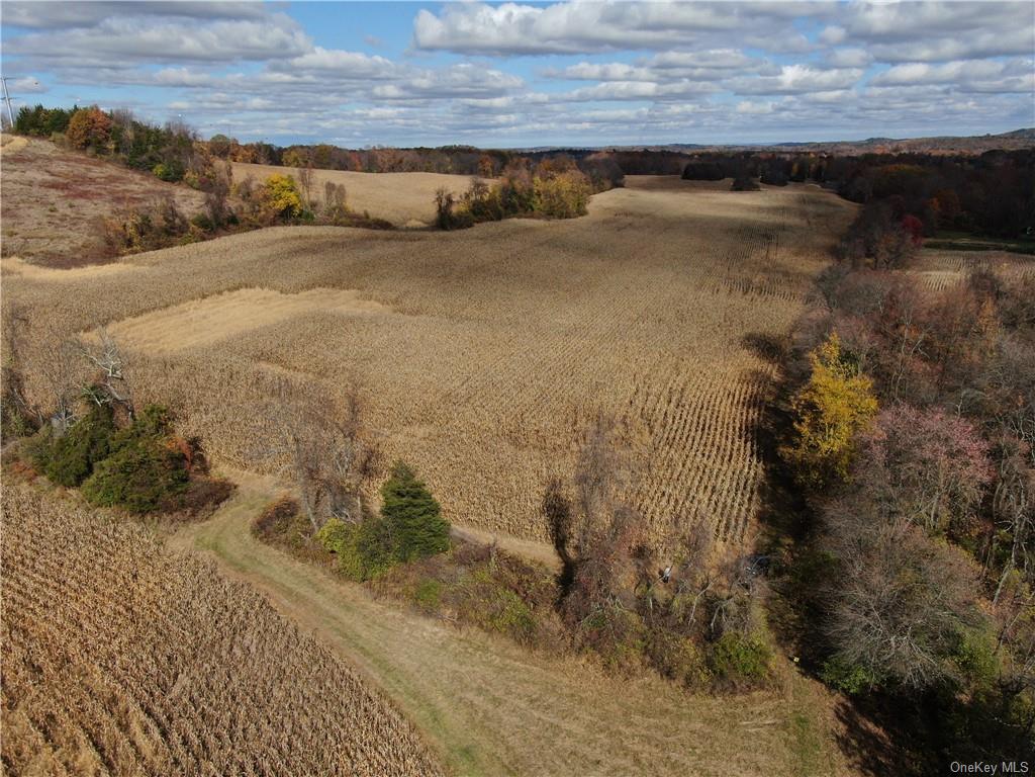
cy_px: 388
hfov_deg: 71.6
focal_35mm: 24
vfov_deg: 56.8
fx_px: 718
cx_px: 518
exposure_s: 1/2000
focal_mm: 4.39
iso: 100
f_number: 2.8
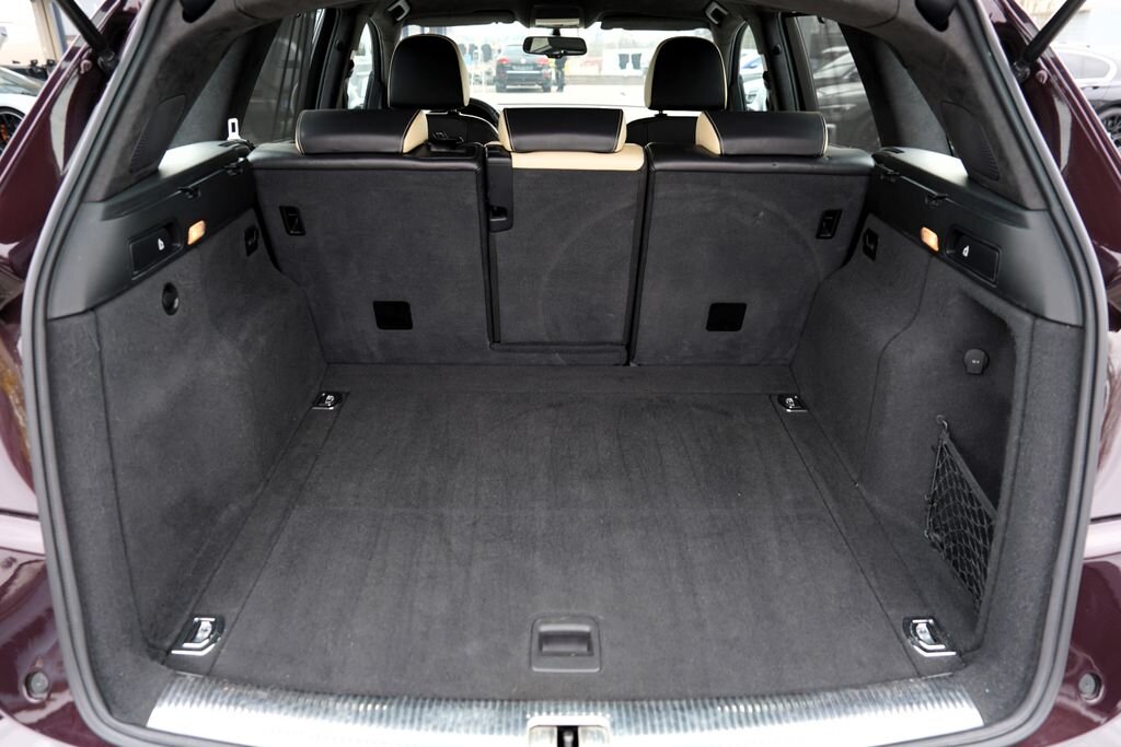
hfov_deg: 73.7
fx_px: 747
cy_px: 374
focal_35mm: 24
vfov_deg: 53.1
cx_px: 560
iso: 100
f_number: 4
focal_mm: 24
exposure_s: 1/60
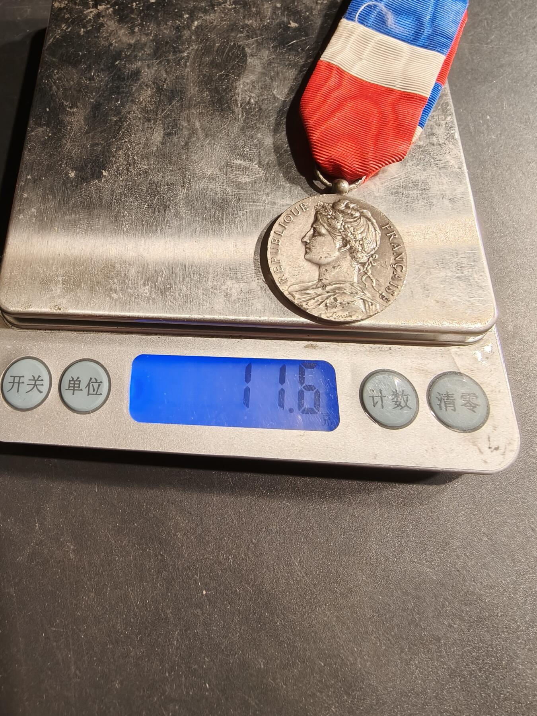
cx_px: 268
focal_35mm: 23
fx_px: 476
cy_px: 358
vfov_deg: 73.9
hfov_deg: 58.9
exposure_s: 1/100
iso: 200
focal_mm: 2.32
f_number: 2
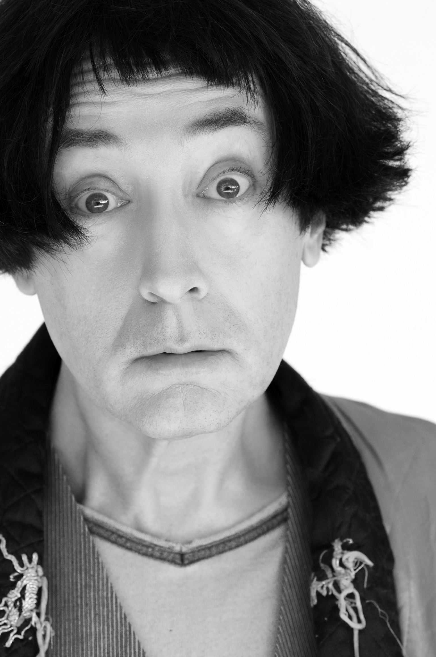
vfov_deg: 10.2
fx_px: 3687
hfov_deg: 6.8
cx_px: 218
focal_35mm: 202
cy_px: 328
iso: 250
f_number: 6.3
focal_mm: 135
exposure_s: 1/125
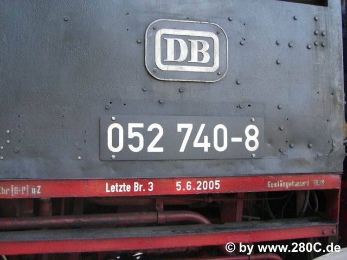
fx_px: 381
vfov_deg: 37.7
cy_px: 130
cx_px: 174
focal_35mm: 38
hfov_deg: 49.0
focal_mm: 6.2
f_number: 2.7
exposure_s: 1/125
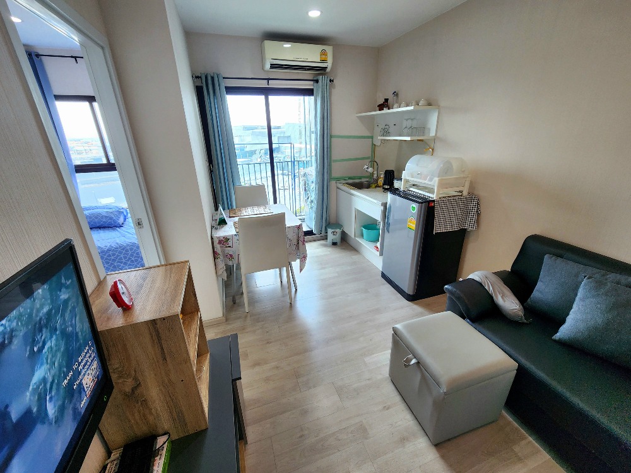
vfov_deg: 89.9
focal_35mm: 13
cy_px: 236
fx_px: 237
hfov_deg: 106.2
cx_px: 316
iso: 80
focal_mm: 2.2
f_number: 2.2
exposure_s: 1/50
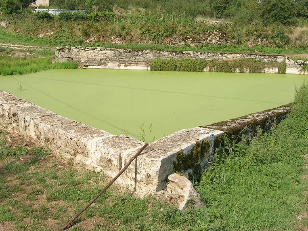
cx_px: 156
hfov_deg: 40.4
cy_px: 90
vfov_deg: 30.8
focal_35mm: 47
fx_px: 418
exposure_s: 1/363
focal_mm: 5.4
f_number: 4.8
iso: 50
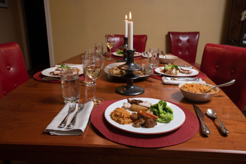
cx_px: 123
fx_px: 205
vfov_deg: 43.7
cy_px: 82
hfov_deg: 61.9
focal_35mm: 30
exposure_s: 1/125
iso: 400
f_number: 5.6
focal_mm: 30
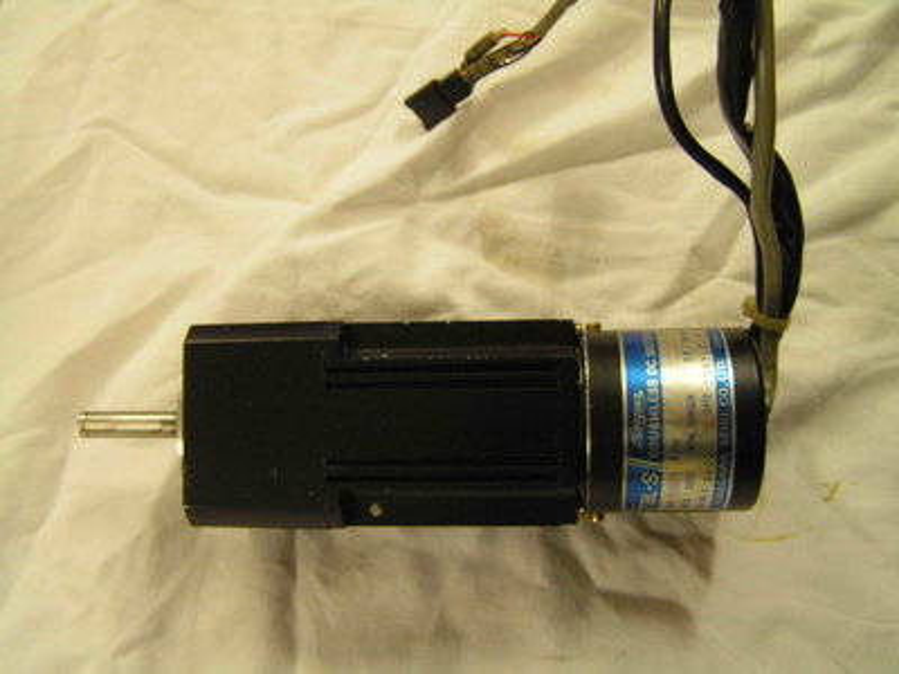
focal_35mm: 38
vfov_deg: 37.7
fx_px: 987
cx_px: 450
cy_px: 337
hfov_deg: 49.0
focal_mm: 6.3
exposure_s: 1/15
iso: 200
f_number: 2.8
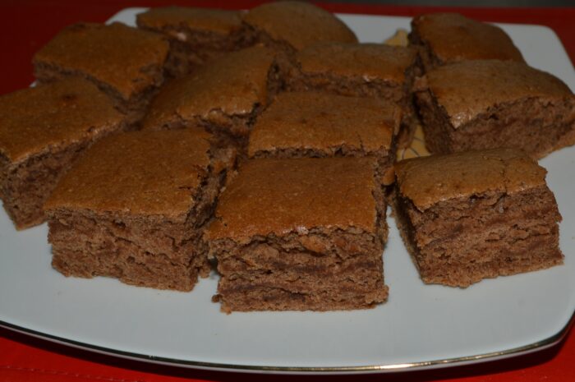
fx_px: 909
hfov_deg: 35.1
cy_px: 191
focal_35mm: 57
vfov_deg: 23.7
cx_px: 288
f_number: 8
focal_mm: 38
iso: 100
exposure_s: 1/60
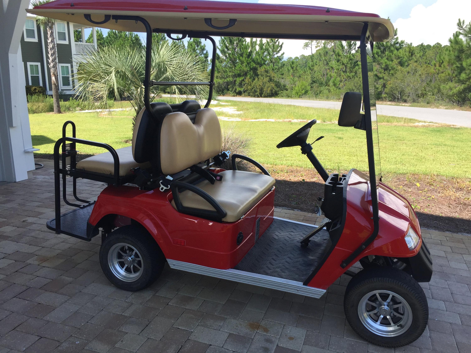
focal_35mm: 29
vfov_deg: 48.2
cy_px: 176
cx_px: 236
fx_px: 395
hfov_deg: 61.7
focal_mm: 4.15
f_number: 2.2
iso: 32
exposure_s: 1/1130
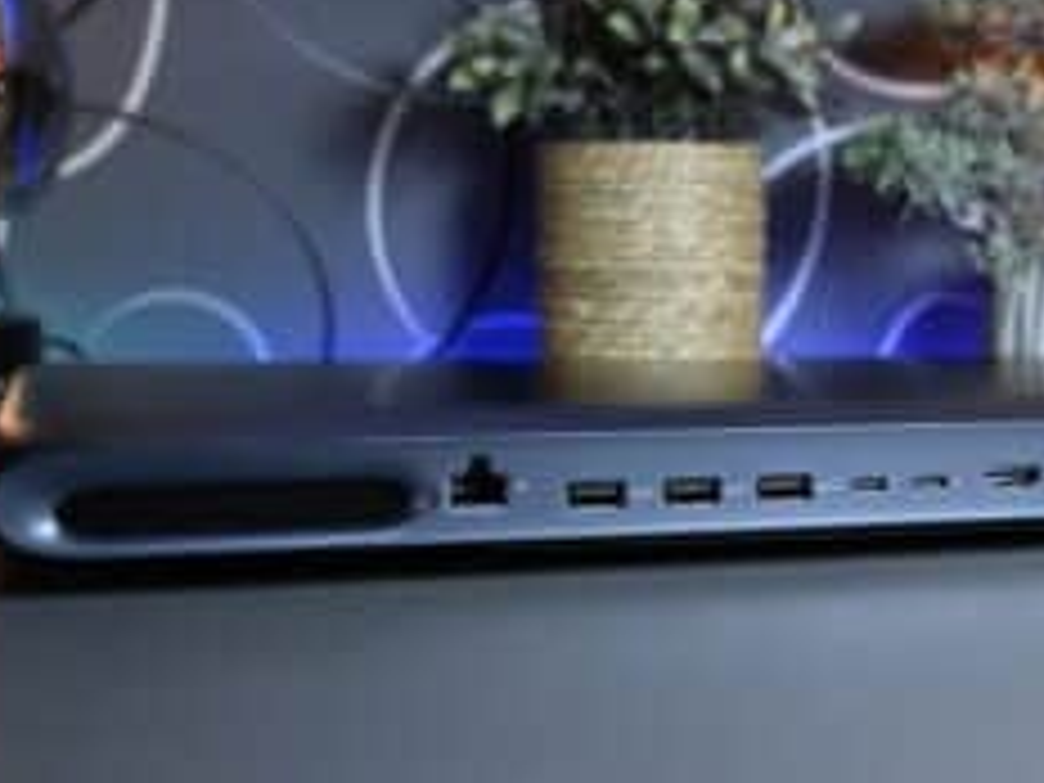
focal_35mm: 63
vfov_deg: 23.2
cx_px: 810
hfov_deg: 30.1
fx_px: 1900
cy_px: 482
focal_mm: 39
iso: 1250
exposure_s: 1/40
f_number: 7.1
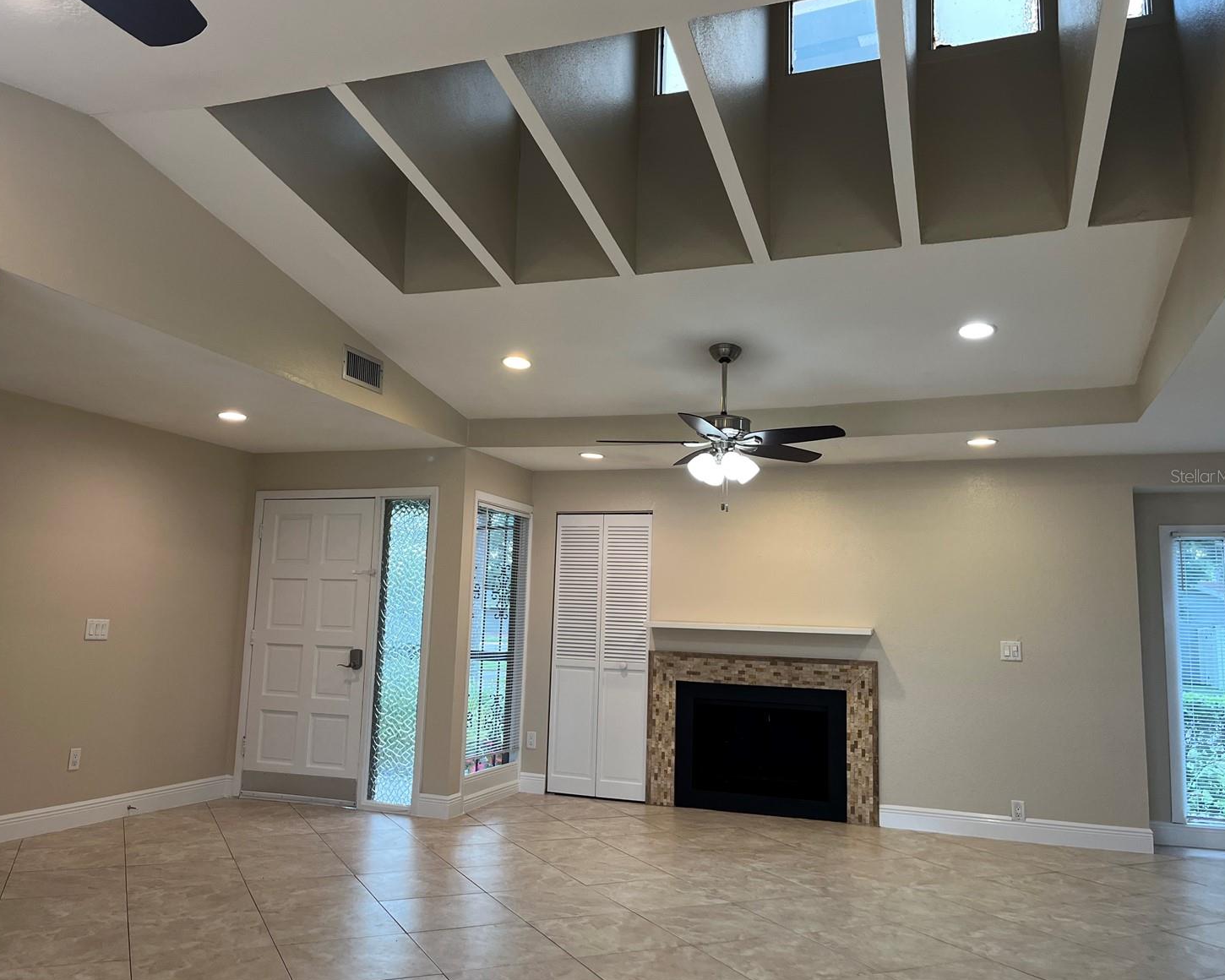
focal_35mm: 28
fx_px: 1015
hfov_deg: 62.2
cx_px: 574
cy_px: 476
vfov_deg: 51.5
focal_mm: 5.1
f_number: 1.6
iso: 125
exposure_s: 1/120
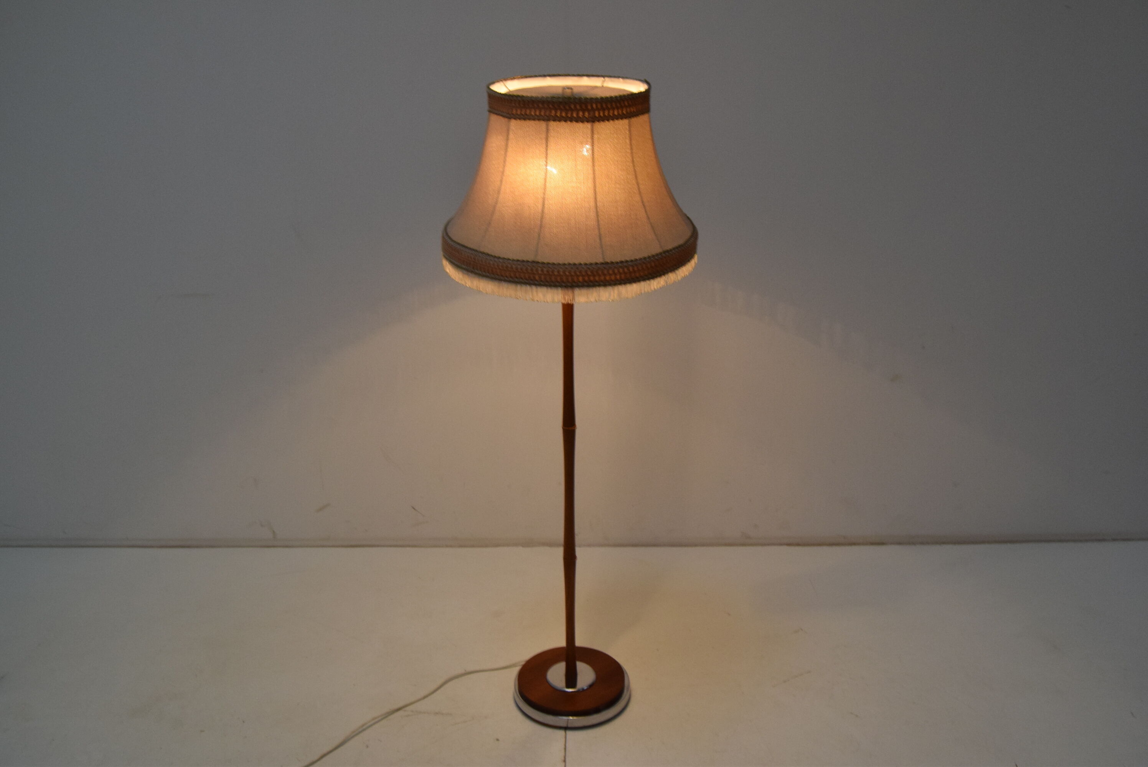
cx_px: 574
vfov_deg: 40.0
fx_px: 1053
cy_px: 384
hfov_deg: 57.2
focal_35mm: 33
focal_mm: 22
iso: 1600
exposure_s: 1/160
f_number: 6.3
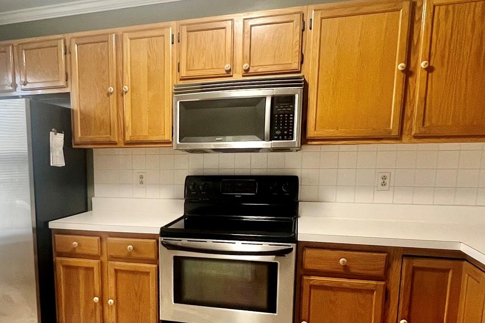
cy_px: 228
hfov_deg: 61.9
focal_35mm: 29
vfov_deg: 44.0
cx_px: 156
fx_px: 391
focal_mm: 1.57
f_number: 1.8
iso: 250
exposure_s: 1/60
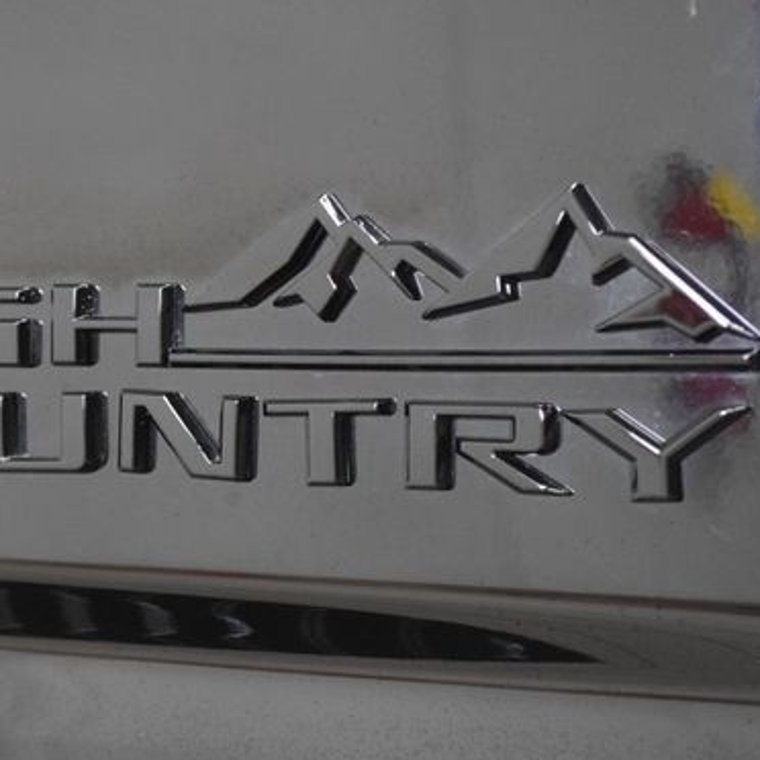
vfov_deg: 17.6
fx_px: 2452
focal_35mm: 99
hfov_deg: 17.6
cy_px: 369
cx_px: 245
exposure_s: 1/25
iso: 3200
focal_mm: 45
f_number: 5.3
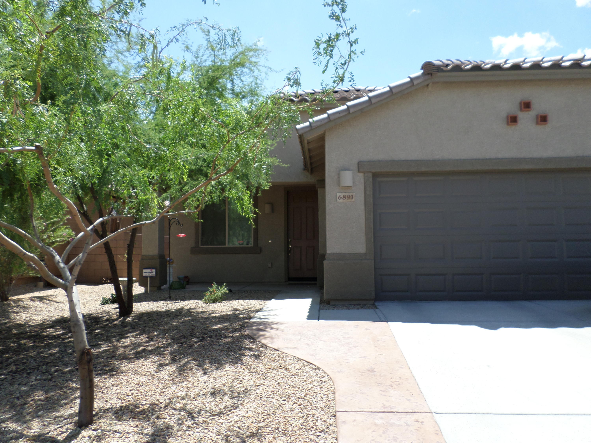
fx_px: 427
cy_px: 222
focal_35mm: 25
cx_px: 296
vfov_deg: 54.9
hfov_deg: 69.4
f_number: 2.5
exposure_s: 1/1000
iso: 80
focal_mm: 4.5
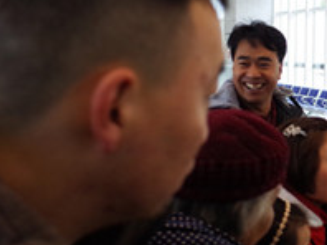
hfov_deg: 29.3
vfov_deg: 26.0
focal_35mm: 56
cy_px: 103
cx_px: 398
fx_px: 528
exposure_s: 1/40
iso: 400
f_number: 2.8
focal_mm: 13.7
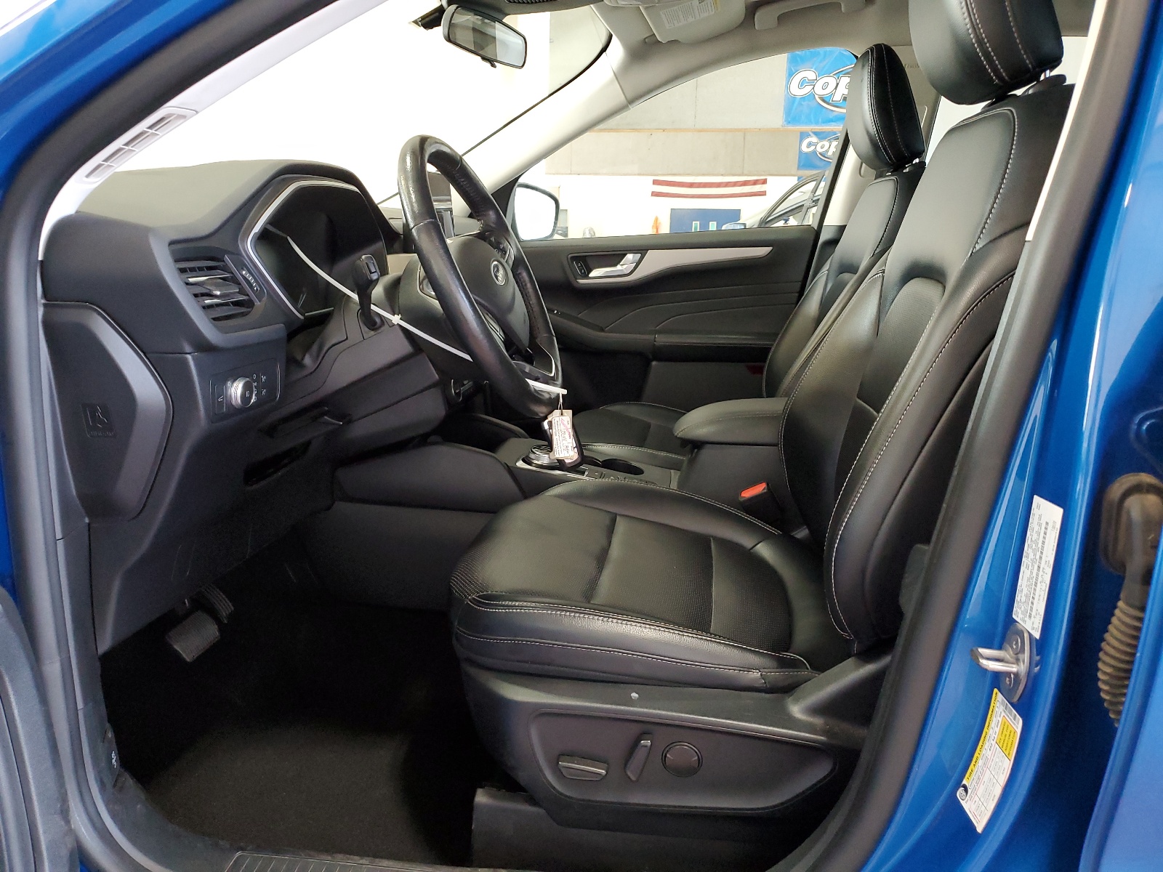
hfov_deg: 67.3
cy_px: 436
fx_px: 874
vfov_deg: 53.1
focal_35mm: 26
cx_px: 582
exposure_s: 1/60.2
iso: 215
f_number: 1.5
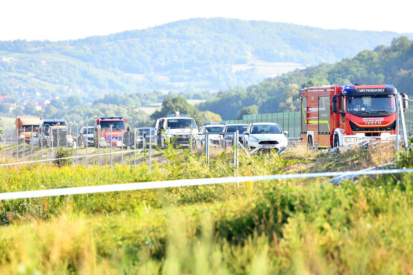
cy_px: 138
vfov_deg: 6.9
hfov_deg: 10.3
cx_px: 206
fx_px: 2294
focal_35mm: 200
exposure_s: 1/800
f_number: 5
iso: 320
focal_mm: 200
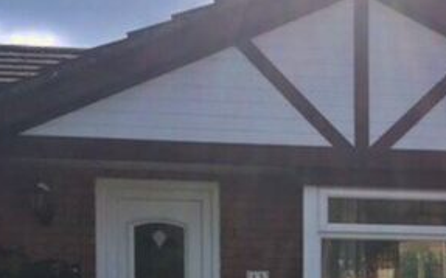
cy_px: 330
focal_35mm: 75
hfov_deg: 26.0
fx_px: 911
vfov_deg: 16.7
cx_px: 454
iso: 25
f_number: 2.2
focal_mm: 4.15
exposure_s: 1/1923
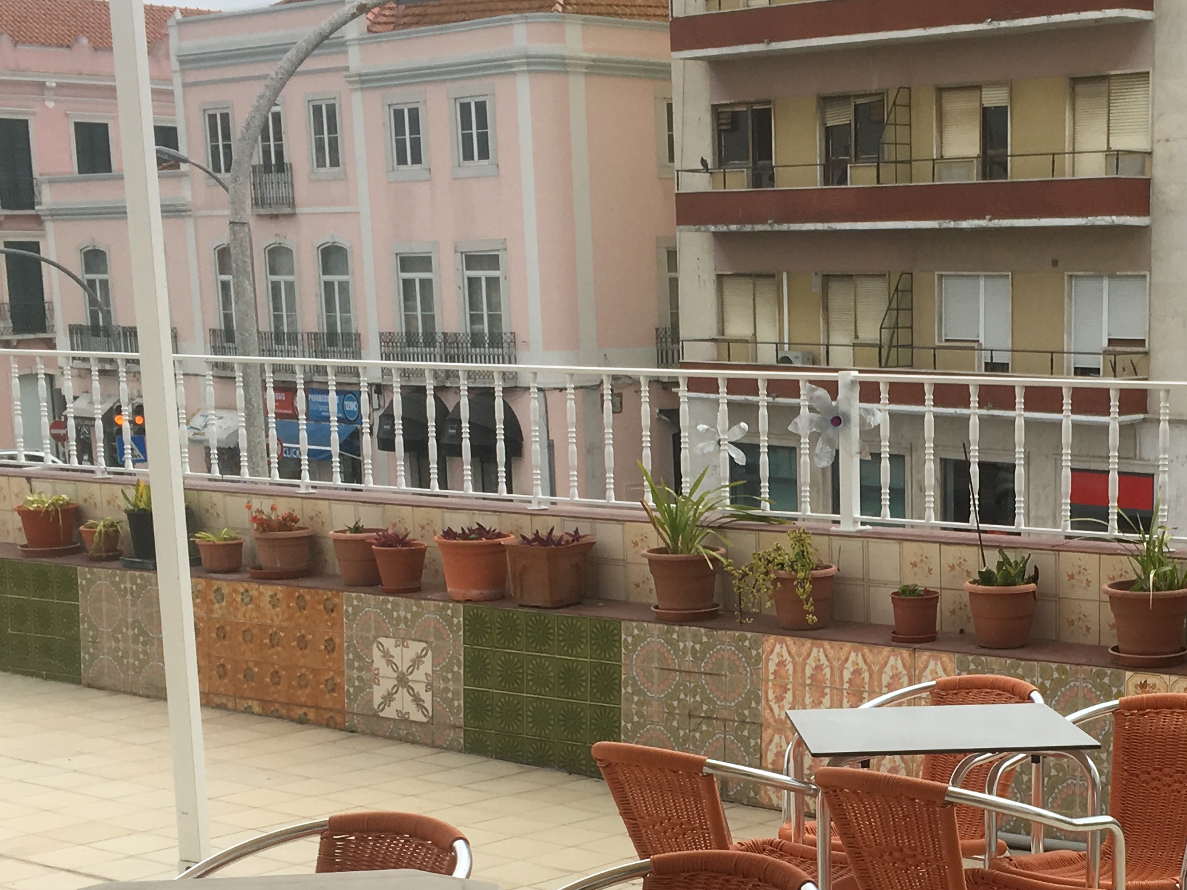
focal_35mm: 66
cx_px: 942
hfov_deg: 28.8
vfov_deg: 21.9
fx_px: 2263
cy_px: 762
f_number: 2.2
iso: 25
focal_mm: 4.15
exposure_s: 1/1326
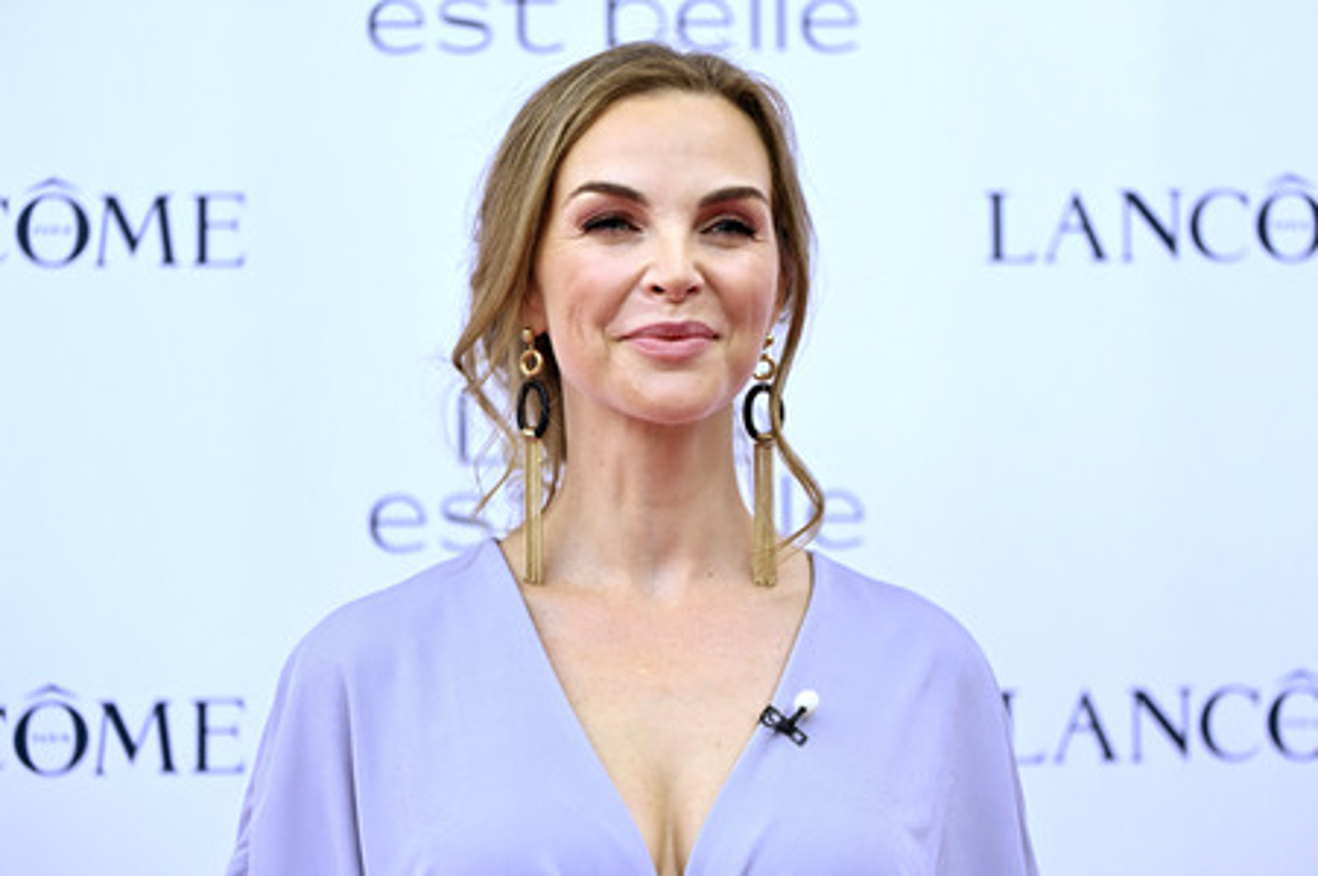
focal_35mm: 95
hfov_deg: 21.5
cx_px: 659
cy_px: 438
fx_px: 3475
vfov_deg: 14.4
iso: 1000
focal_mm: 95
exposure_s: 1/1000
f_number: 2.8
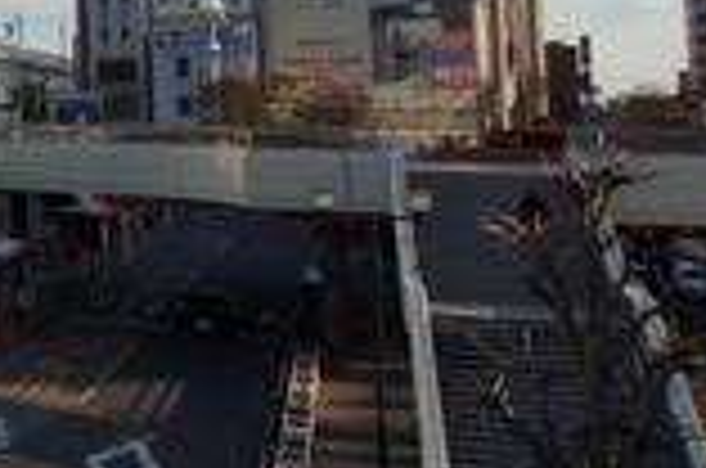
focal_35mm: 49
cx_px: -459
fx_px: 959
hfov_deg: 25.0
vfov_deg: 26.7
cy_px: 72
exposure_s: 1/250
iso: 100
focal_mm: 8
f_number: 9
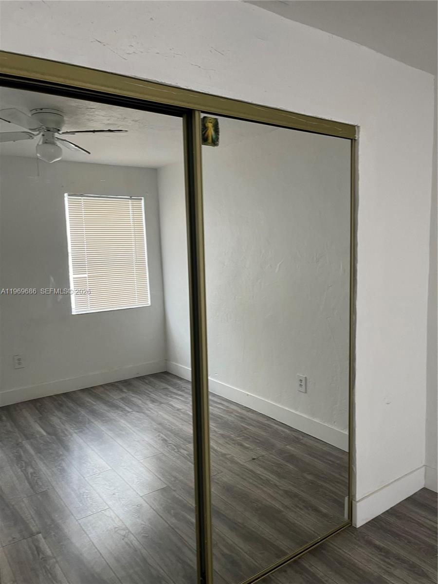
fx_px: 439
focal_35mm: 26
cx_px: 219
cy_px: 292
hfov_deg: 53.1
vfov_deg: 67.3
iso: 125
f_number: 1.6
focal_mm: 5.1
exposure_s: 1/60
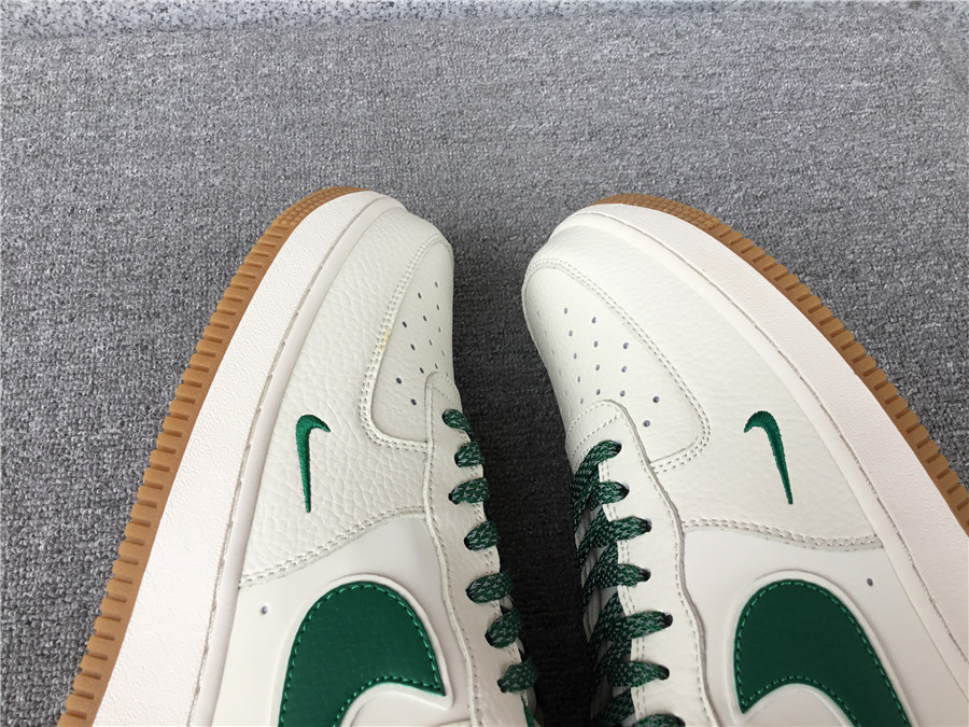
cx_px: 484
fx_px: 868
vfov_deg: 45.4
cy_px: 364
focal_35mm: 31
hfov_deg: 58.4
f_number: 2.4
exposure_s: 1/125
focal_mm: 3.3
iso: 25
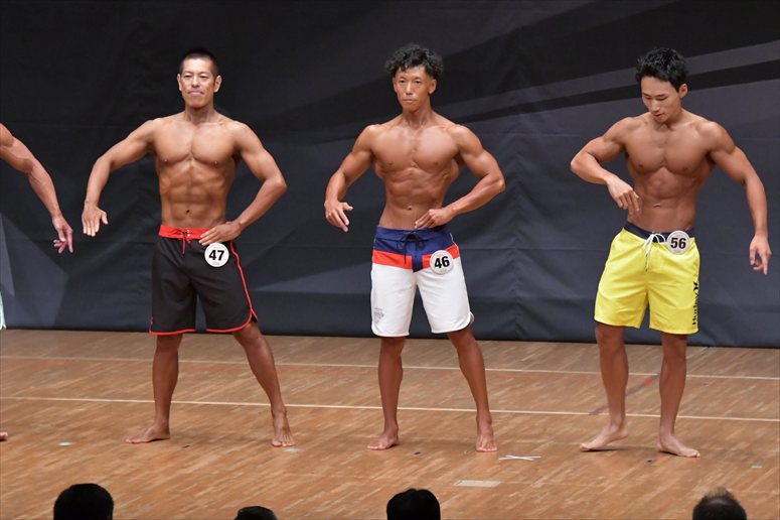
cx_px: 390
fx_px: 5522
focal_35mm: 255
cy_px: 260
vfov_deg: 5.4
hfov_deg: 8.1
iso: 6400
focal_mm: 170
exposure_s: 1/400
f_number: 5.6
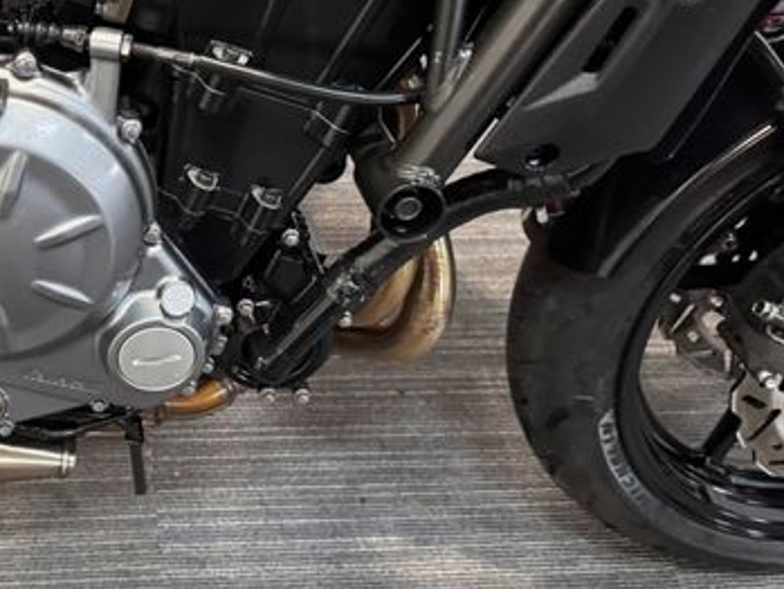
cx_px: 121
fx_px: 997
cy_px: 211
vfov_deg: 32.7
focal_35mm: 44
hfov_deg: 40.6
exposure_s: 1/33
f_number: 1.78
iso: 800
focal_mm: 6.76
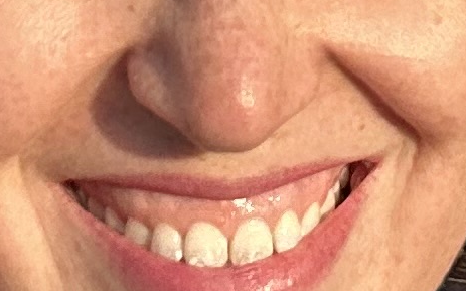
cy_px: -146
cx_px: 425
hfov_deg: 9.8
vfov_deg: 6.1
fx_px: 2691
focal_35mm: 212
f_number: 1.9
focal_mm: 2.69
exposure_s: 1/397
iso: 25
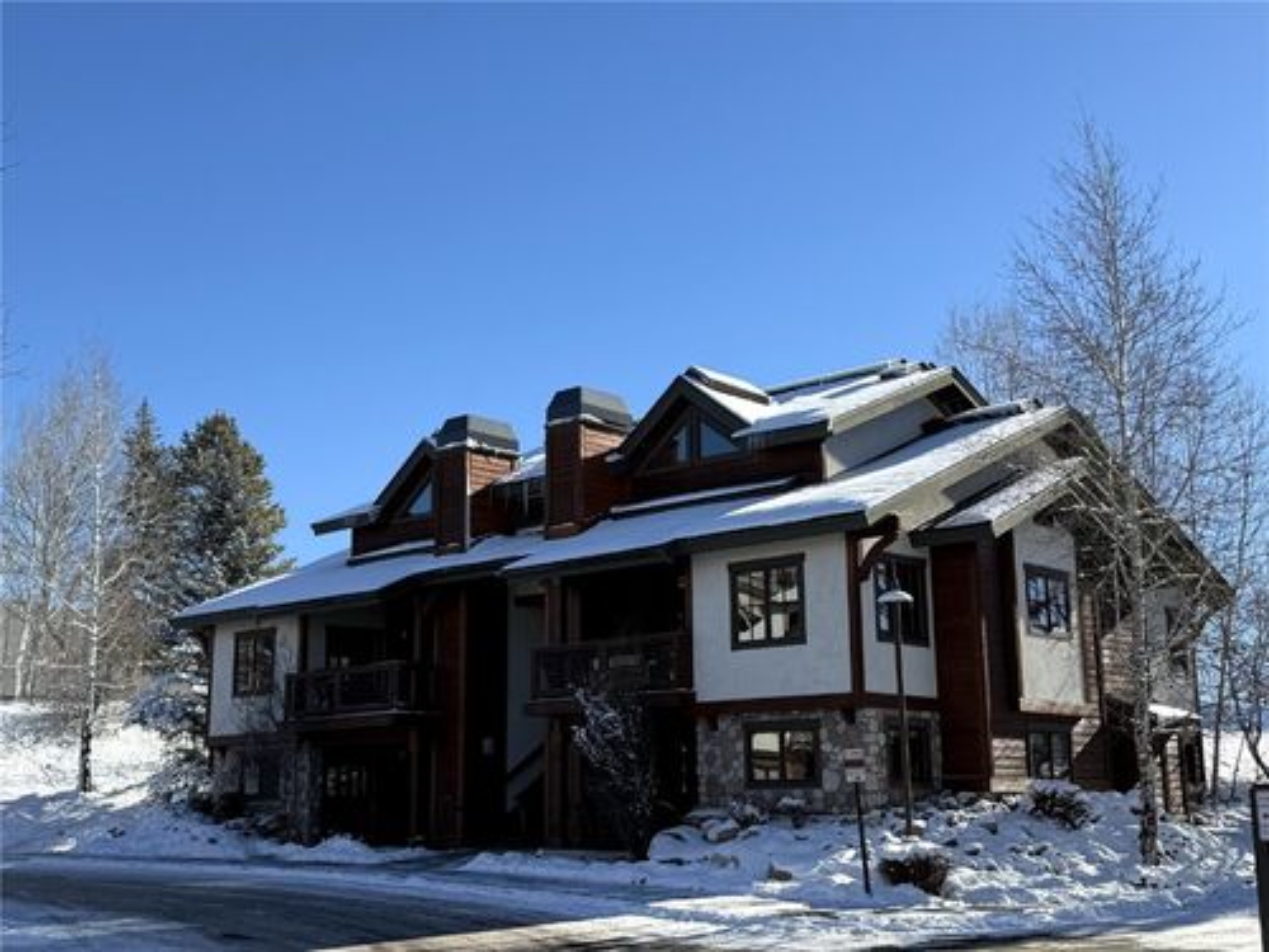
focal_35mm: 43
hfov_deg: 43.9
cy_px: 476
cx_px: 634
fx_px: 1576
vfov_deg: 33.6
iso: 80
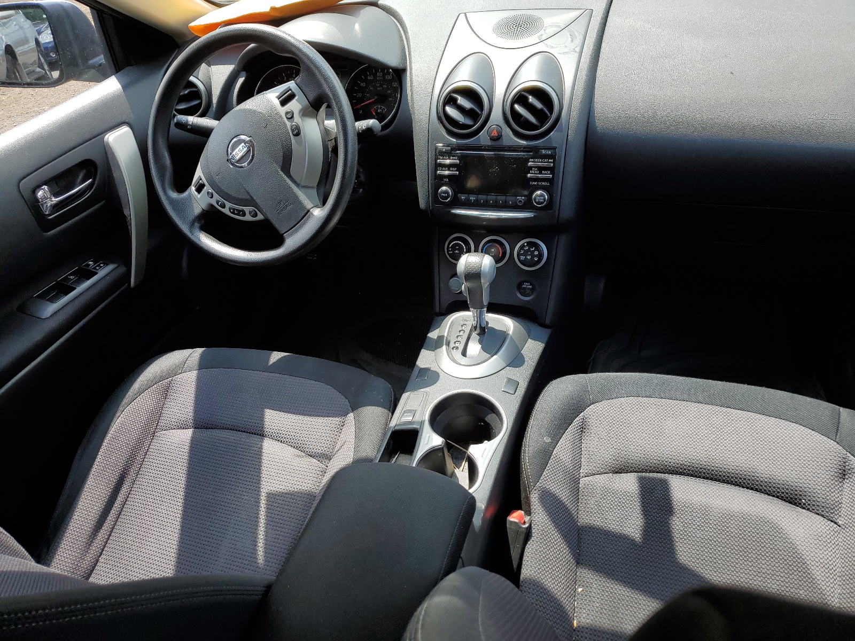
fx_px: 642
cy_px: 320
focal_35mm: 26
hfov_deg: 67.3
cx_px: 428
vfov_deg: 53.1
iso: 50
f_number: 1.5
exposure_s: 1/714
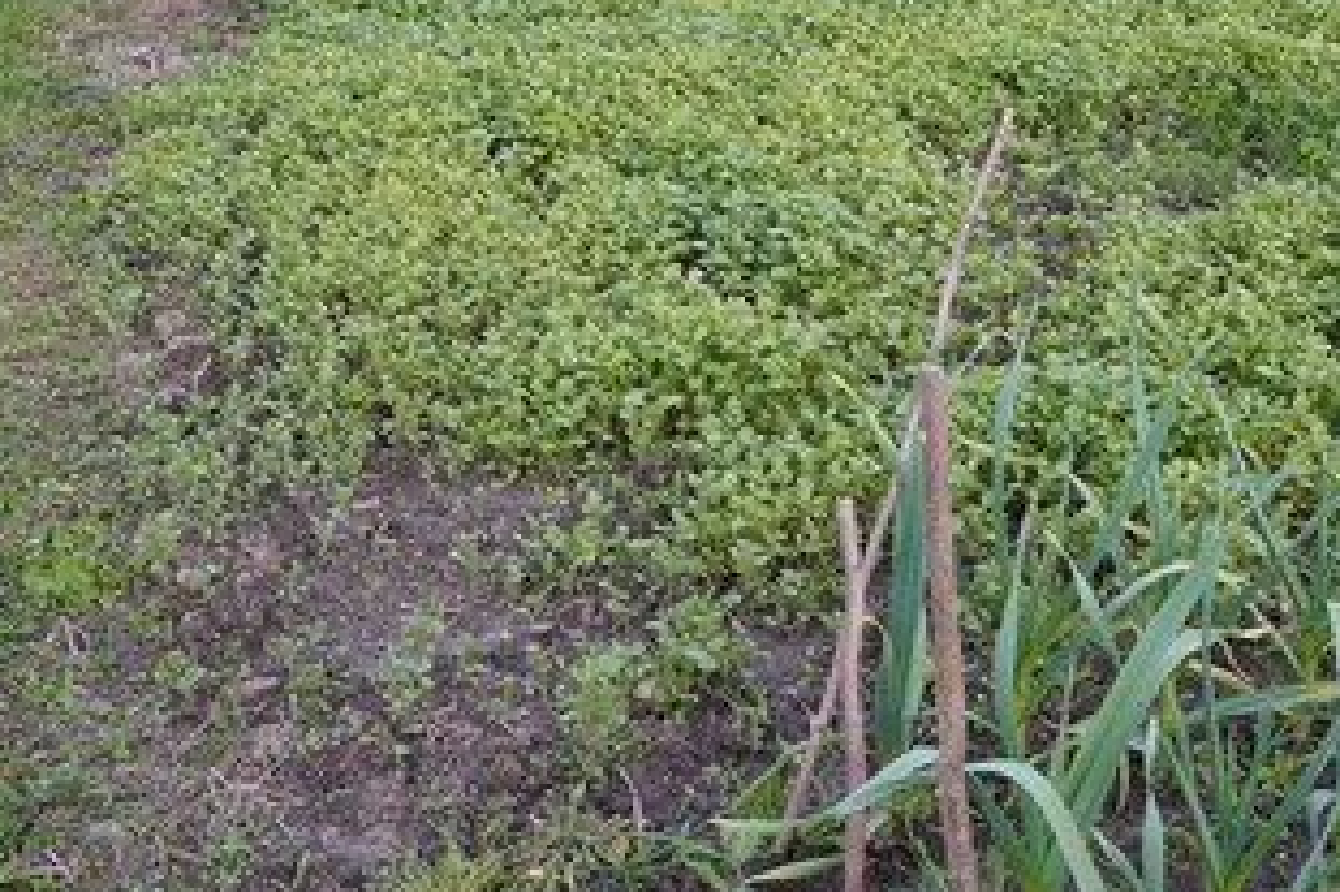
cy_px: 181
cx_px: 1008
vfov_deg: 24.6
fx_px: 2009
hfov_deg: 36.0
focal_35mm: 54
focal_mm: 28
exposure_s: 1/30
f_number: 11
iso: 800
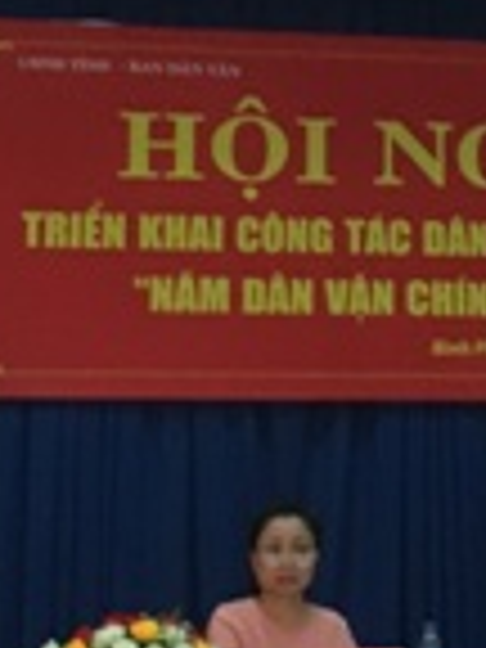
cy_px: -99
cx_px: 590
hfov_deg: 9.1
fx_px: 3014
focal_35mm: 161
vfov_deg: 12.0
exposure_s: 1/33
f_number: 2.2
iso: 125
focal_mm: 4.15
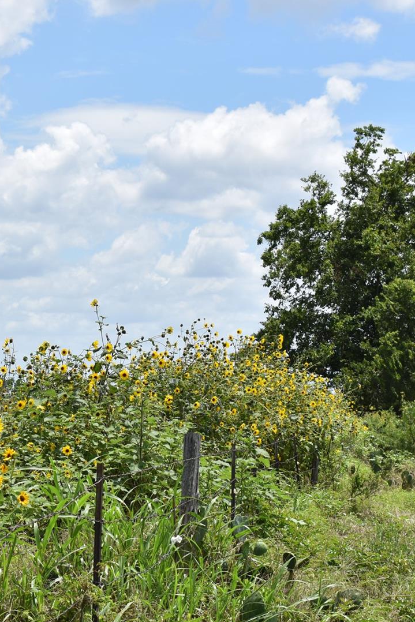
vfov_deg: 17.9
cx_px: 133
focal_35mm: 114
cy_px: 338
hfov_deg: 12.0
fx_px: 1970
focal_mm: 40
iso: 100
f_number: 9
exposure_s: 1/320
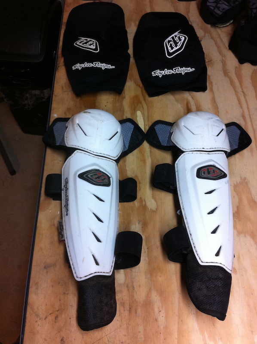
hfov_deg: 40.6
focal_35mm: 35
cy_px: 172
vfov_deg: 52.7
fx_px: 347
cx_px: 128
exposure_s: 1/17
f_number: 2.8
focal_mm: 3.85
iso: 125
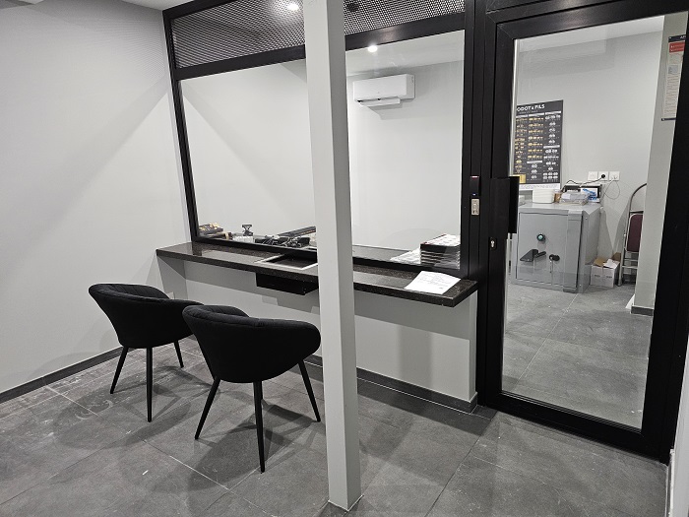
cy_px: 258
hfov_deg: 73.9
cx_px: 344
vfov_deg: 58.9
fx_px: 458
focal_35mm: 23
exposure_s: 1/100
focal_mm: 6.3
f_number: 1.7
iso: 500
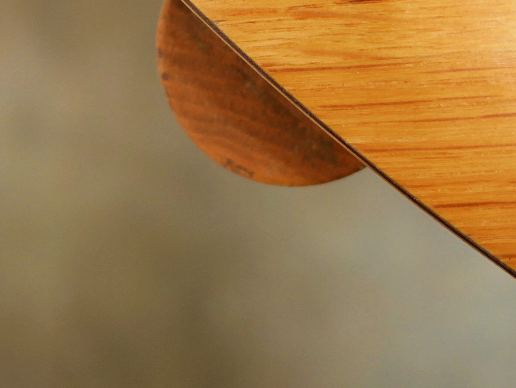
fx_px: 1238
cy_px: -6
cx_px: 255
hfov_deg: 23.5
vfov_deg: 17.4
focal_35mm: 83
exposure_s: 1/60
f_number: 1.7
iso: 500
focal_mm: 20
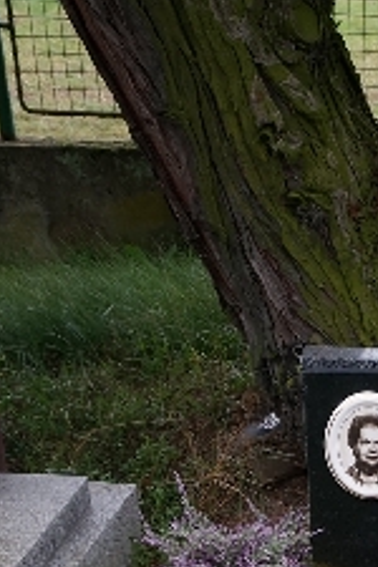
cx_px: 476
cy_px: 932
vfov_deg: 19.6
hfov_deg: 15.4
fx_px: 1339
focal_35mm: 85
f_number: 5.6
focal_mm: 16
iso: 400
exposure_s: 1/125
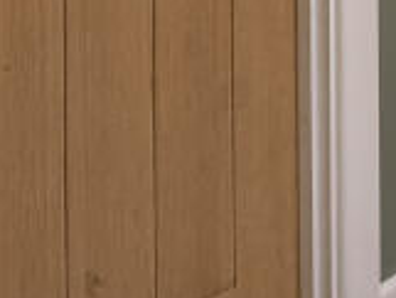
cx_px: 740
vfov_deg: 12.2
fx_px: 1122
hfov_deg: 16.4
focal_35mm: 98
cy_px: -408
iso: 1000
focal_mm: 16
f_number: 8
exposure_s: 1/30
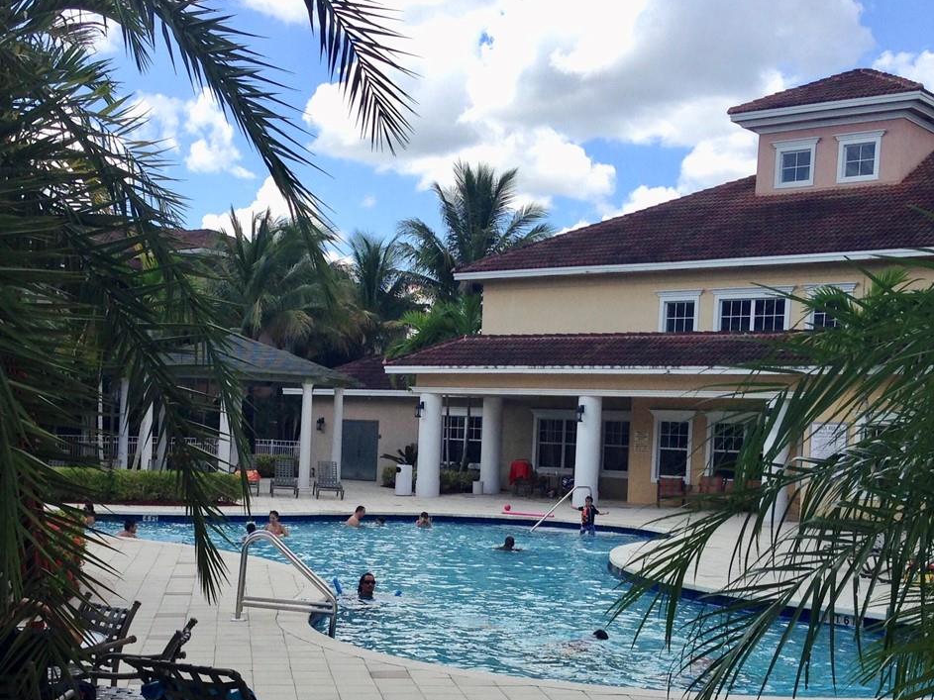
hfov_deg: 34.3
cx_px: 380
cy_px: 493
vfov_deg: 25.9
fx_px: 1511
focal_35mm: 56
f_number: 2.4
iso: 50
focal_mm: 4.12
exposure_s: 1/1106
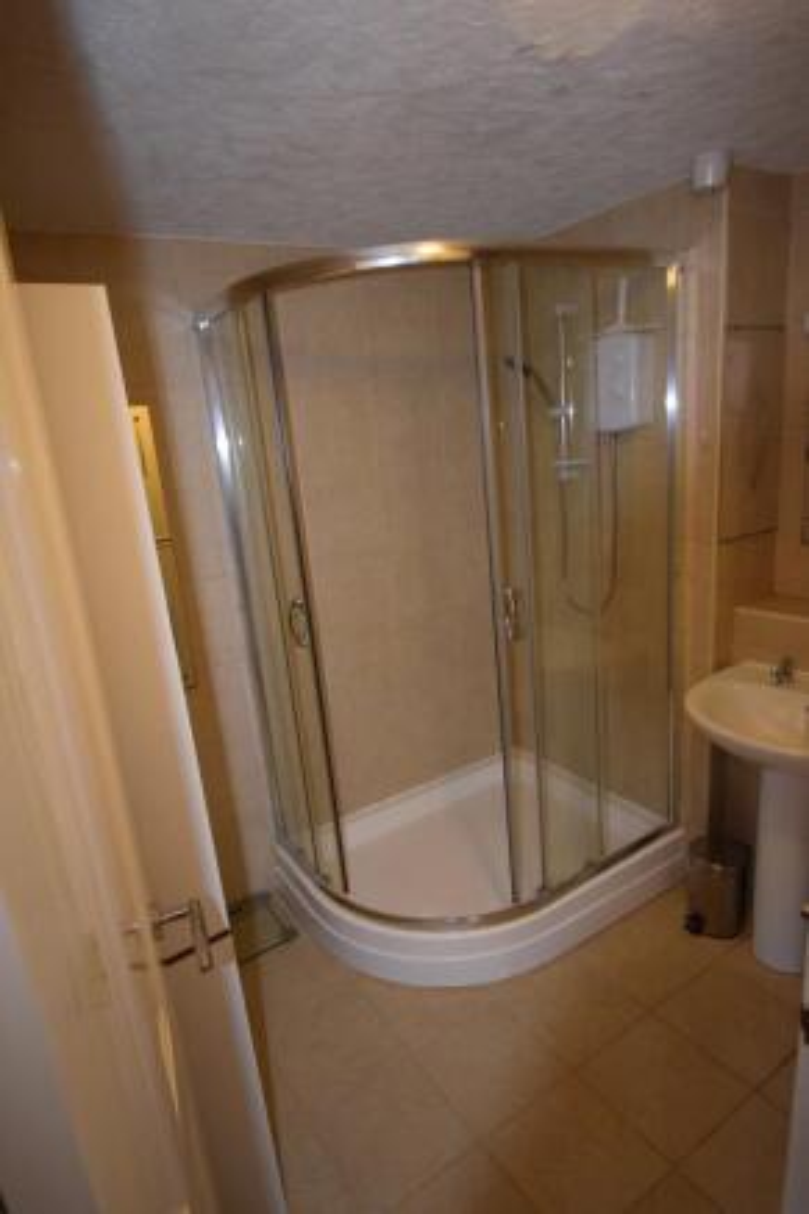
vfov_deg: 85.4
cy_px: 607
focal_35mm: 20
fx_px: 658
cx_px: 404
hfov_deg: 63.2
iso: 2000
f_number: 4.8
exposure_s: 1/60
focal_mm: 13
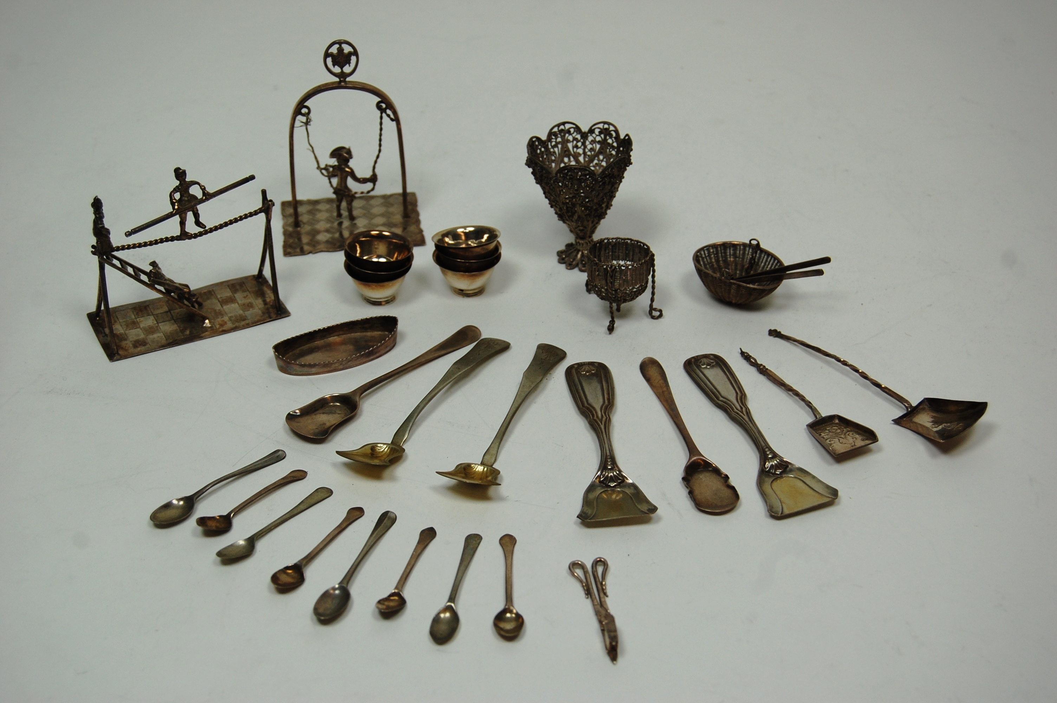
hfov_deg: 38.9
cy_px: 352
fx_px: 1496
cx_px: 528
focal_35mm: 51
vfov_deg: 26.4
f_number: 5.6
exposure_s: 1/125
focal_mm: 34
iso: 200
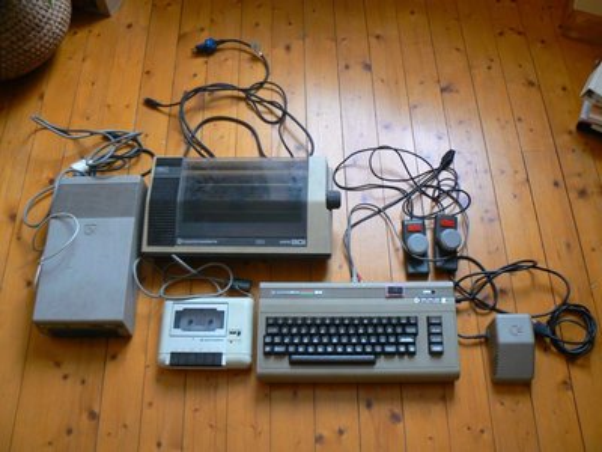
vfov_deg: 39.7
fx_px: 626
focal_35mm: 36
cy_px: 226
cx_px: 301
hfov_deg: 51.4
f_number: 2.8
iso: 80
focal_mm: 6
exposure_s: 1/30
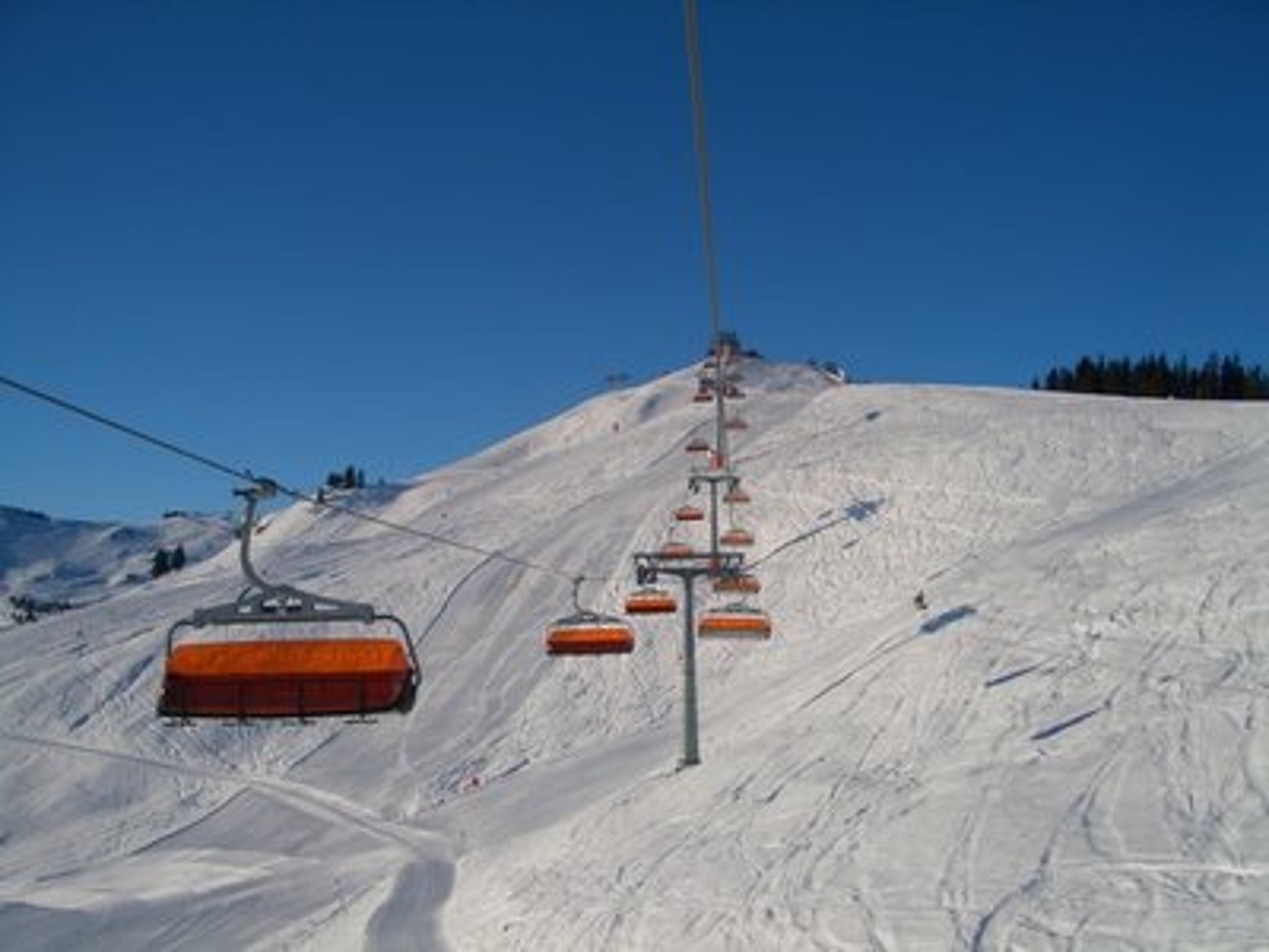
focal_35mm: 35
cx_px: 634
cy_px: 476
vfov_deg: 40.7
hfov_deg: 52.6
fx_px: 1283
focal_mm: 5.8
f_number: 4.3
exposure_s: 1/1000
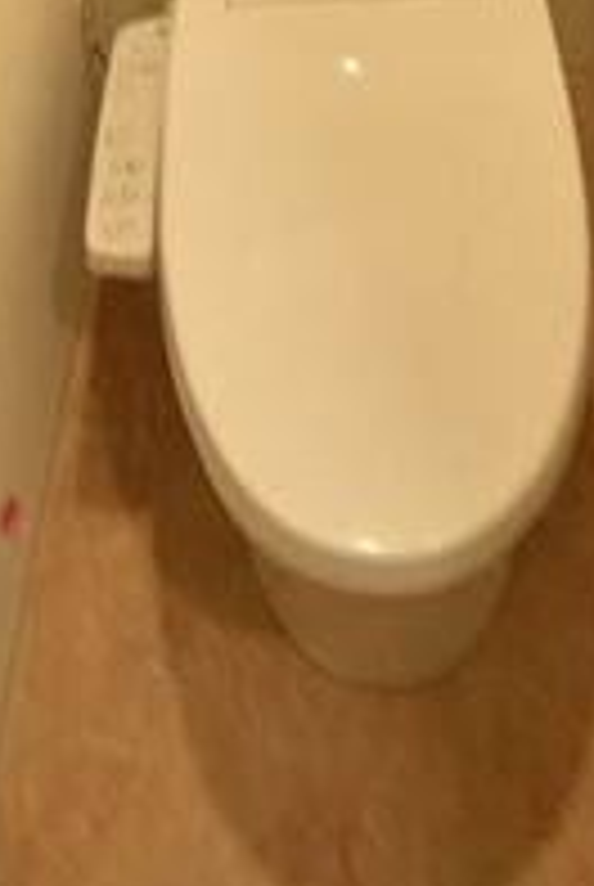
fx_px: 962
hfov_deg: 34.2
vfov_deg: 27.2
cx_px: 360
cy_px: -522
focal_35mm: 39
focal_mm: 8
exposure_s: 1/6
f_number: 4.5
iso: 100
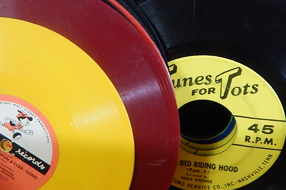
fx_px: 373
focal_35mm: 47
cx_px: 118
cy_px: 44
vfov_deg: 28.2
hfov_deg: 41.8
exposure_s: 1/40
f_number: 3
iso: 400
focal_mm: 4
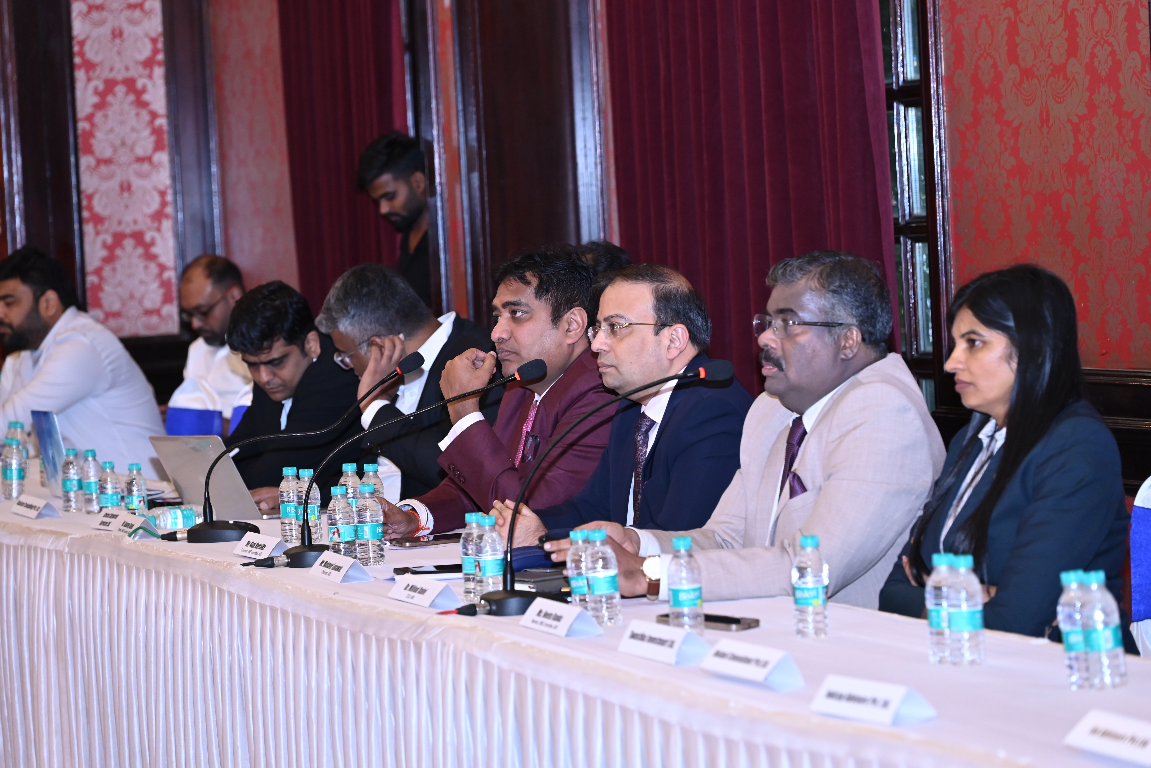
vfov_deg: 11.4
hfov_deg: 17.1
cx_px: 576
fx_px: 3838
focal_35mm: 120
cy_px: 384
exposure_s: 1/125
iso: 2000
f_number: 5
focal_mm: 120
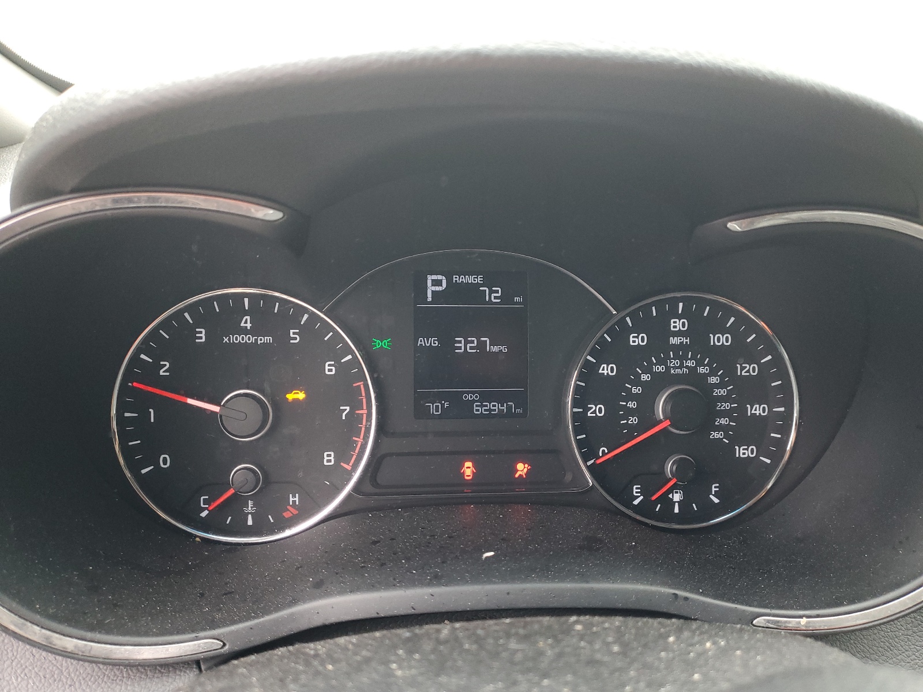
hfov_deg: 67.3
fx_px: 693
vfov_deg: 53.1
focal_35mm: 26
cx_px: 462
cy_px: 346
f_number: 1.5
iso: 116
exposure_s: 1/60.2
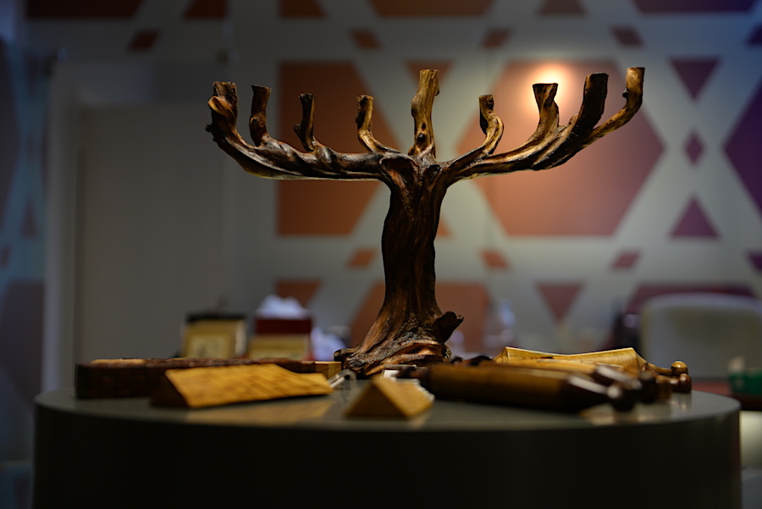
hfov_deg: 35.6
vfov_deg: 24.2
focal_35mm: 56
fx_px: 1186
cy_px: 254
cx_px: 381
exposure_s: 1/50
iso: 400
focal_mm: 56
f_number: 3.2
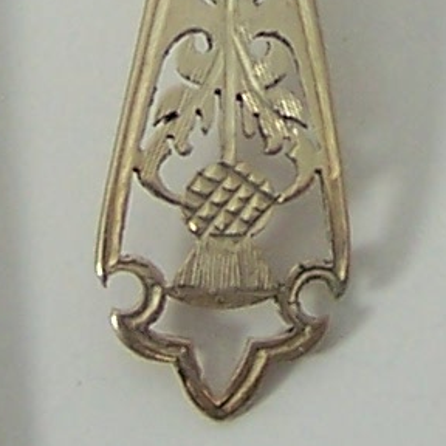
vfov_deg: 5.8
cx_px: 465
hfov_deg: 5.8
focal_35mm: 300
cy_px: -296
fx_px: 4373
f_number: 2.8
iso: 80
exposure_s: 1/45
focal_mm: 6.3
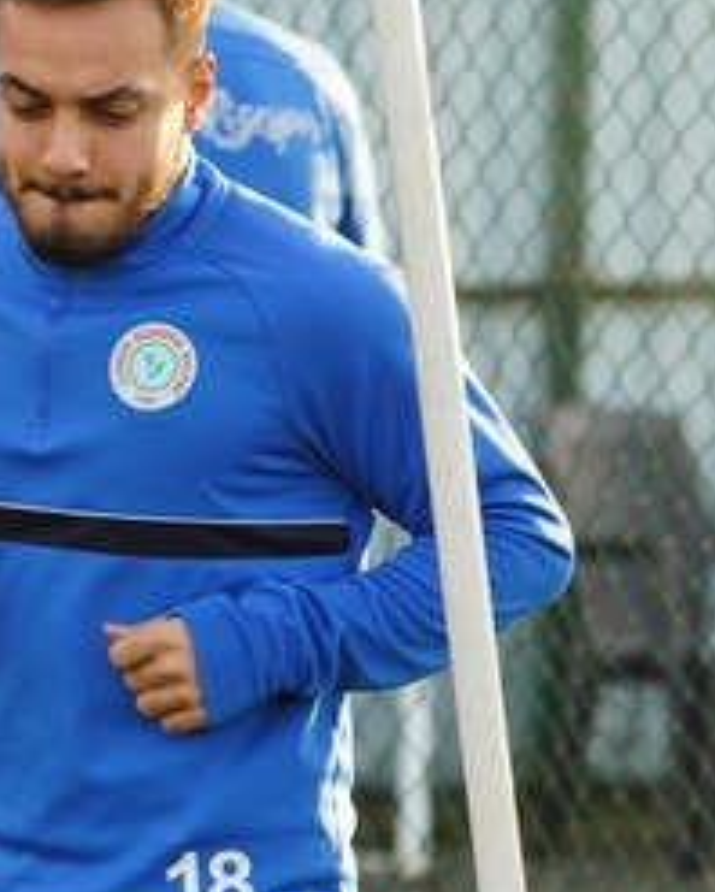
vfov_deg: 5.1
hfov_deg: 4.1
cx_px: -69
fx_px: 10092
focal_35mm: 382
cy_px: 359
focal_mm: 150
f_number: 5.6
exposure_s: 1/250
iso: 500
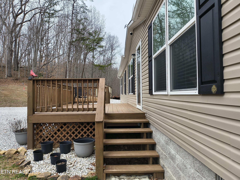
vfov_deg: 54.9
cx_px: 120
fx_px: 173
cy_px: 90
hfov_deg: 69.4
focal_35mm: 25
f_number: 1.7
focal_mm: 4.68
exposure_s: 1/848
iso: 100
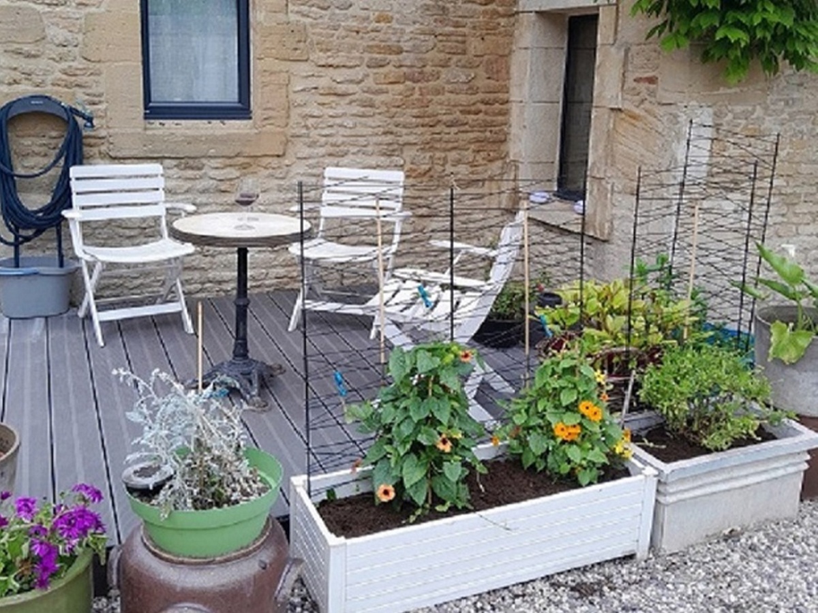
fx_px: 614
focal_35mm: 26
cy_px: 306
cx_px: 409
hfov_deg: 67.3
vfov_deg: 53.1
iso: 40
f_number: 1.8
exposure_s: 1/143
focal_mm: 3.98
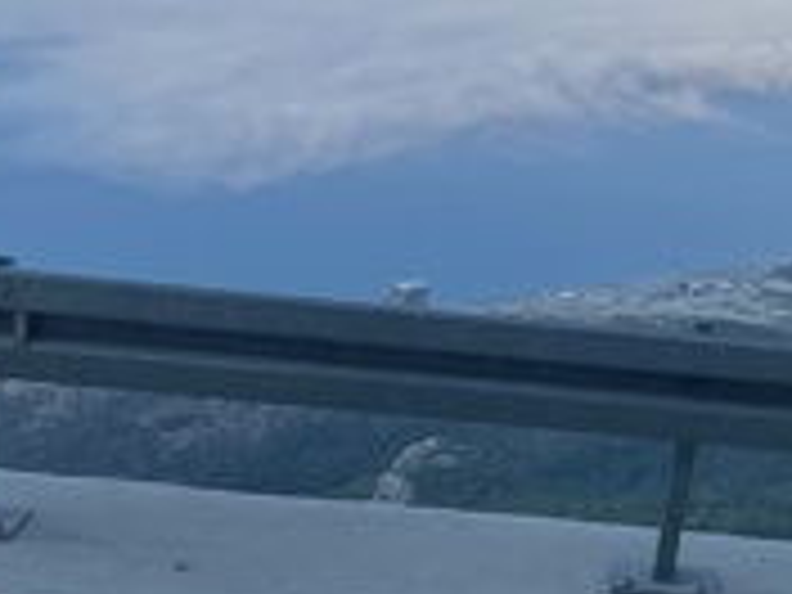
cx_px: 855
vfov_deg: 12.2
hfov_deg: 16.4
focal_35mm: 117
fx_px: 2677
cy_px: -252
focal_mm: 5.1
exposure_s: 1/1439
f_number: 1.6
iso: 32
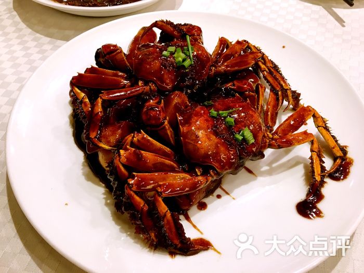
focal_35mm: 29
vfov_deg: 48.2
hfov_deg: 61.7
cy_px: 136
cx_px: 182
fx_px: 305
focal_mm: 4.15
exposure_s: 1/33
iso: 160
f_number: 2.2
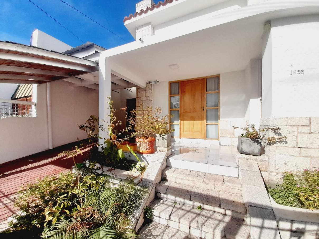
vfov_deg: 89.9
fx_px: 120
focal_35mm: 13
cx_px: 160
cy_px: 120
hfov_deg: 106.2
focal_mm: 1.42
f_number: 2.2
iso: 40
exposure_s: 1/2020
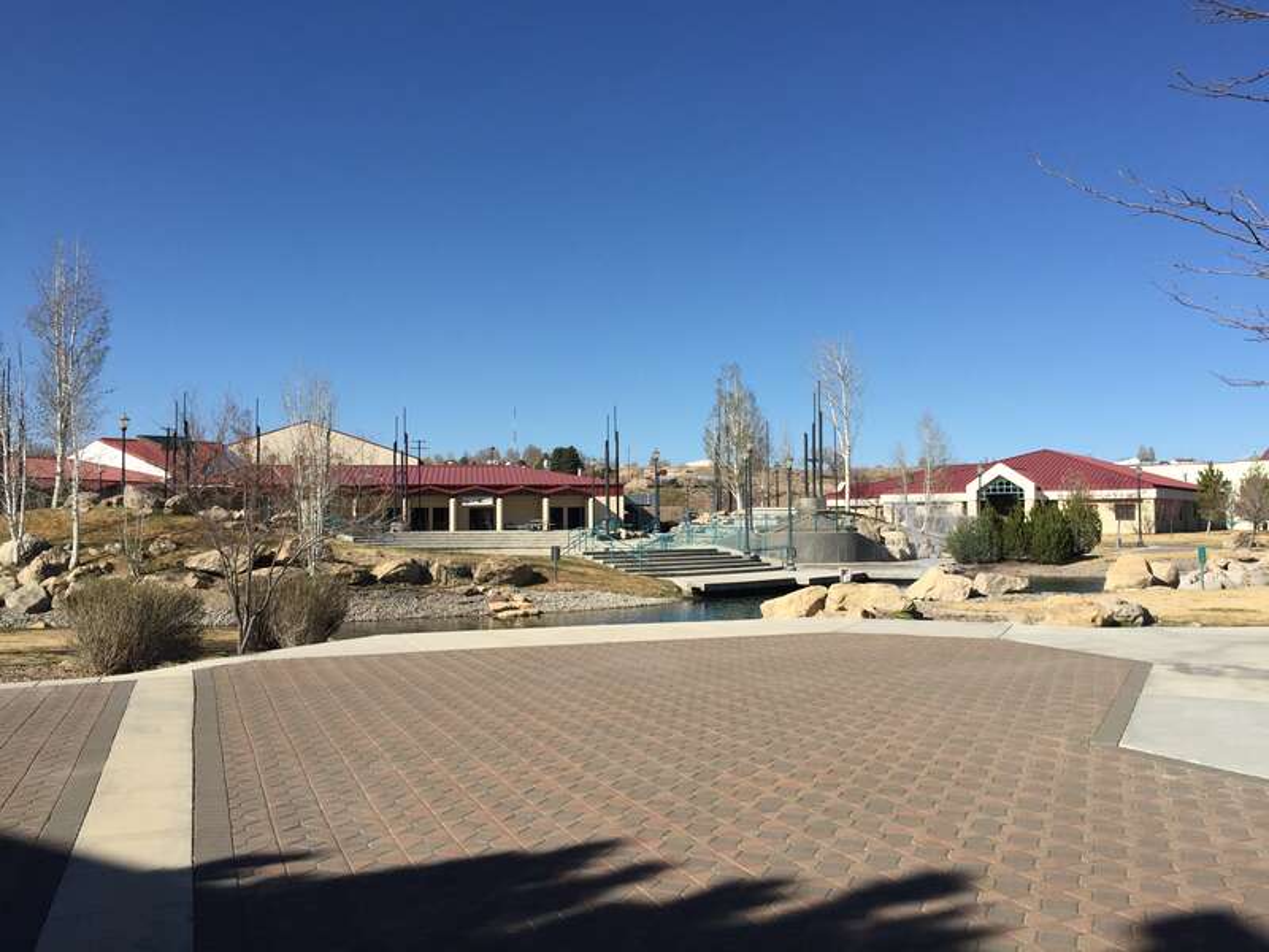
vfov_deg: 48.2
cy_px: 476
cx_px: 634
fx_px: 1063
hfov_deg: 61.7
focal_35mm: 29
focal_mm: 4.15
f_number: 2.2
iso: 32
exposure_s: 1/2475
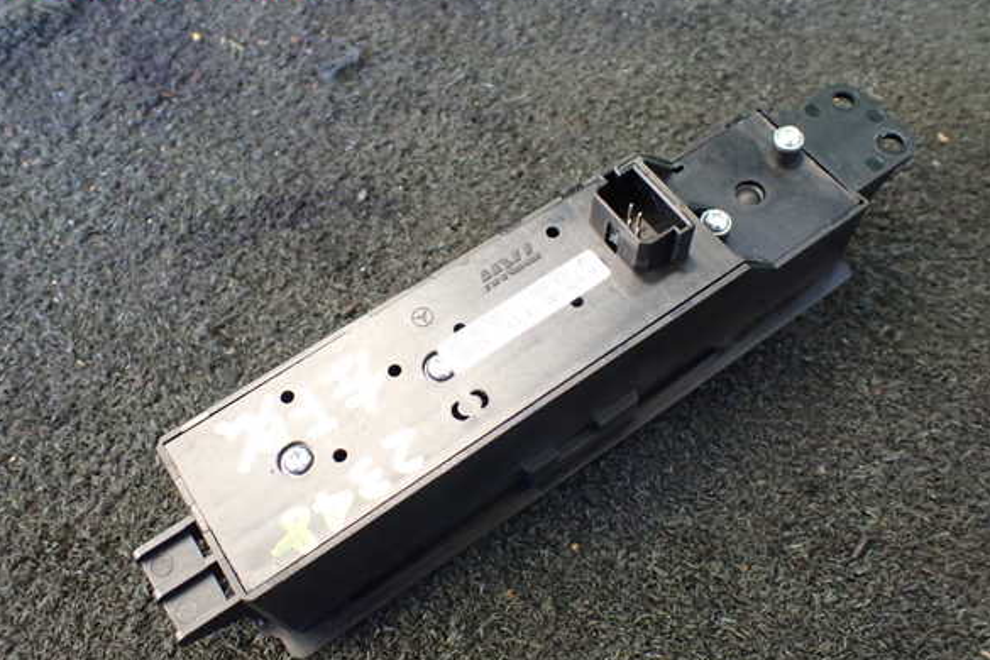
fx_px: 880
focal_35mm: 32
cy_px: 342
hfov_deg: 58.7
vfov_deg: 41.1
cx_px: 501
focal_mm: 5.4
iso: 800
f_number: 2.3
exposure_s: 1/100
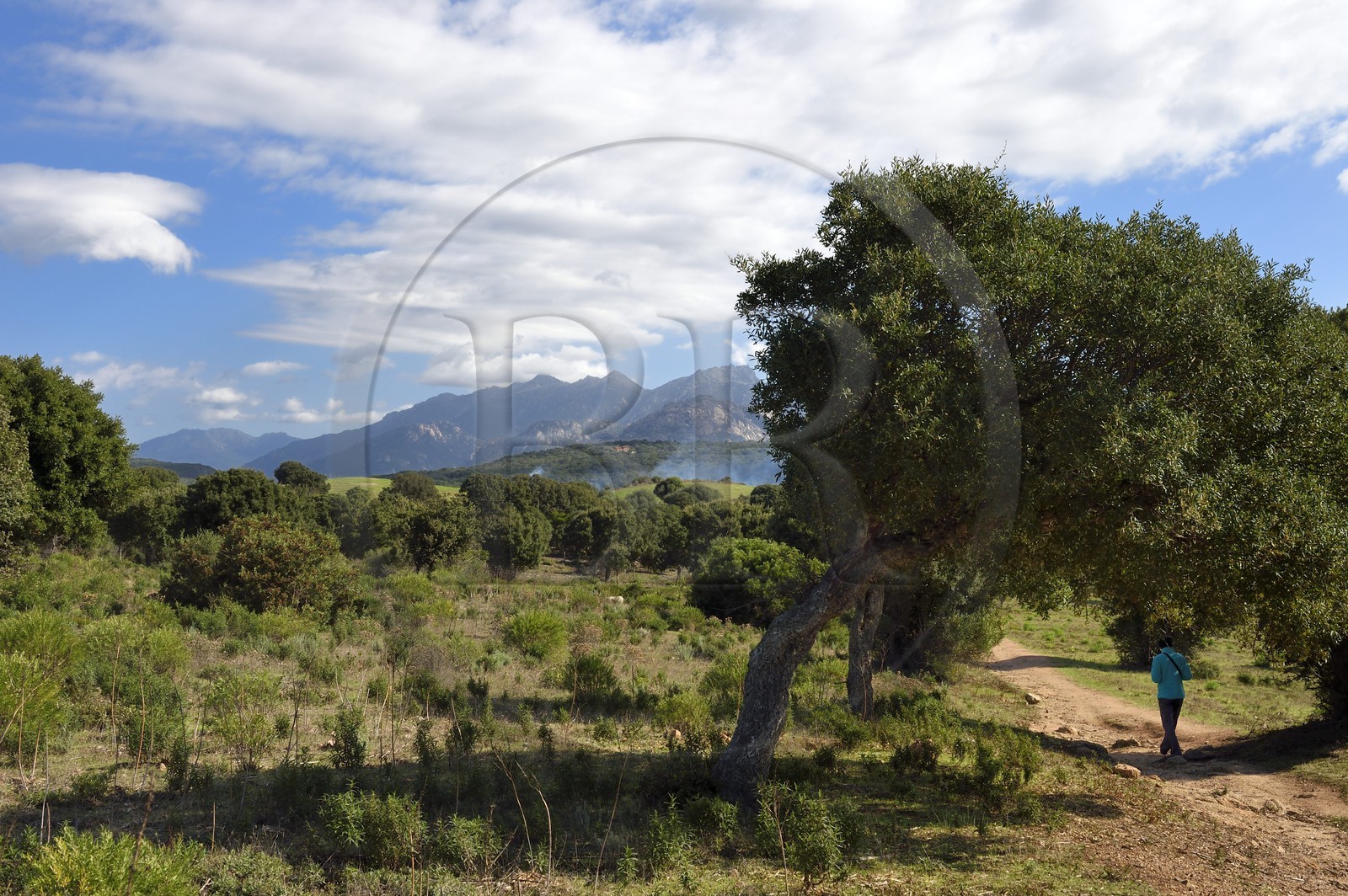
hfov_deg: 44.5
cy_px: 448
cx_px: 674
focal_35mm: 44
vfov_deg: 30.5
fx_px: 1646
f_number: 13
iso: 200
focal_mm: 44
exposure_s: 1/250
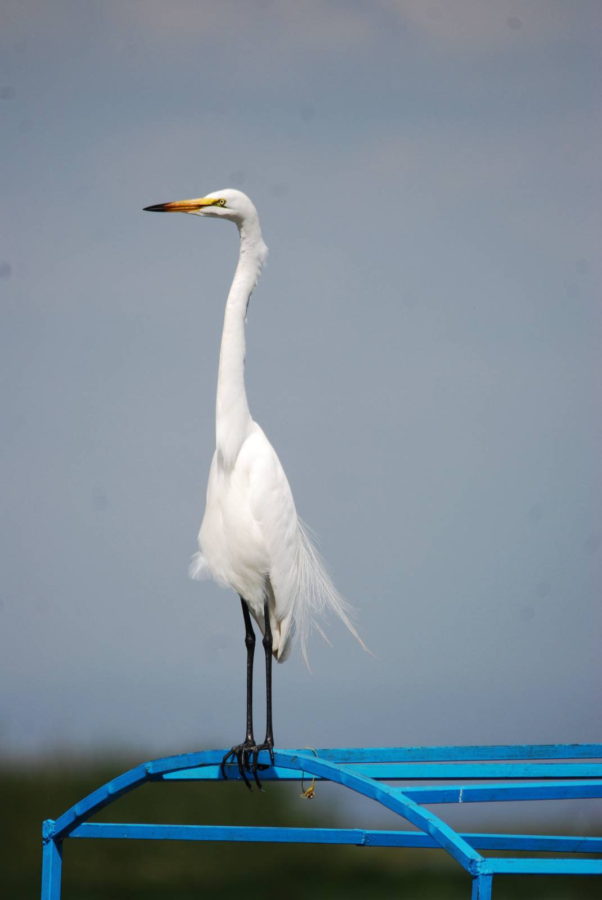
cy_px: 450
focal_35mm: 675
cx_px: 301
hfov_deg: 2.0
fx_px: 16883
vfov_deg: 3.1
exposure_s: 1/1250
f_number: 6.3
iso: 200
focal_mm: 450
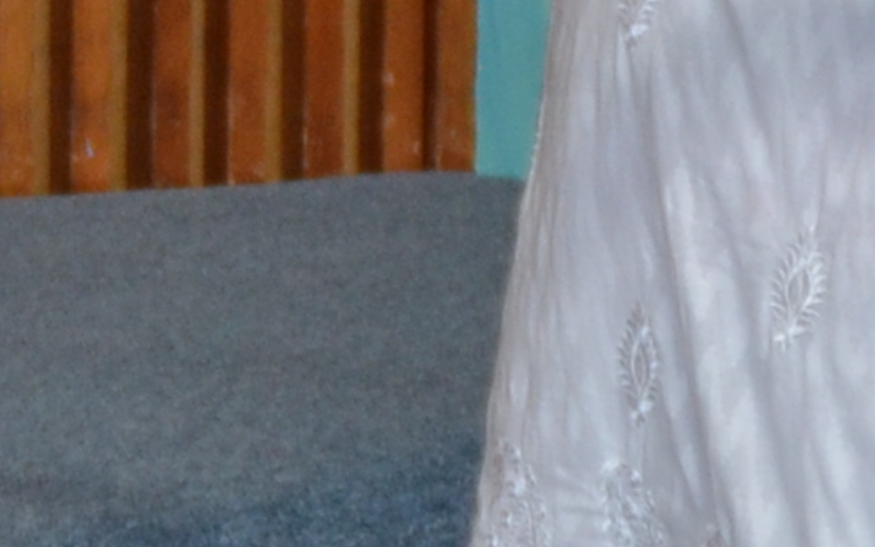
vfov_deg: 2.9
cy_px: -995
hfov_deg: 4.7
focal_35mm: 447
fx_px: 10659
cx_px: -501
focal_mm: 42
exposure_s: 1/60
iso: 500
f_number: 4.5
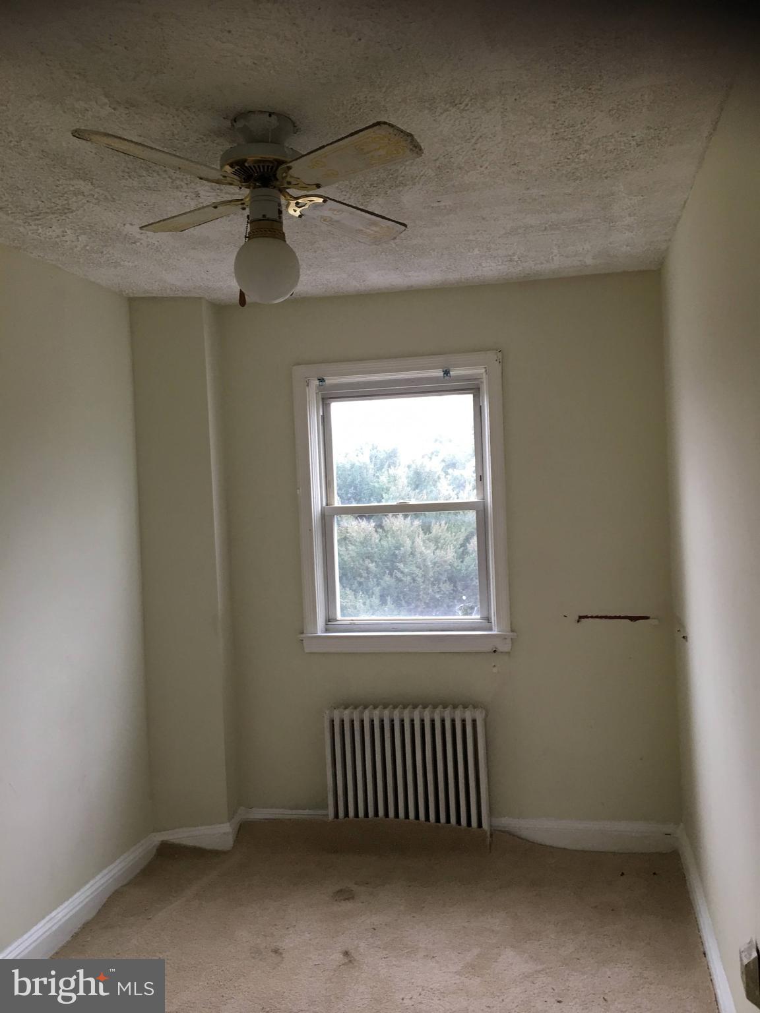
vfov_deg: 61.7
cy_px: 506
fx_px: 849
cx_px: 380
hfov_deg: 48.2
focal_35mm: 29
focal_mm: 4.15
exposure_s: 1/15
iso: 25
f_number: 2.2
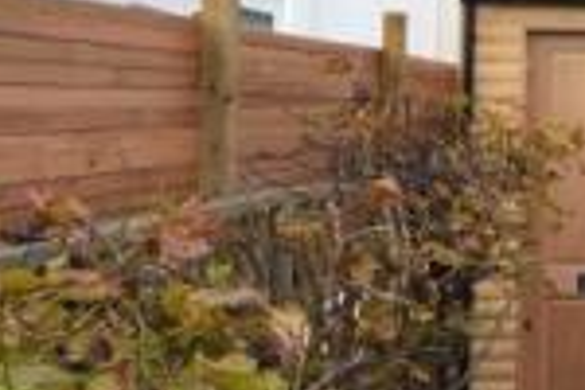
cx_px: 837
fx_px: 1384
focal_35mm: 85
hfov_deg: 20.8
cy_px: 29
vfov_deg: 15.8
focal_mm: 13
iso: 400
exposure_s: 1/250
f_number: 8
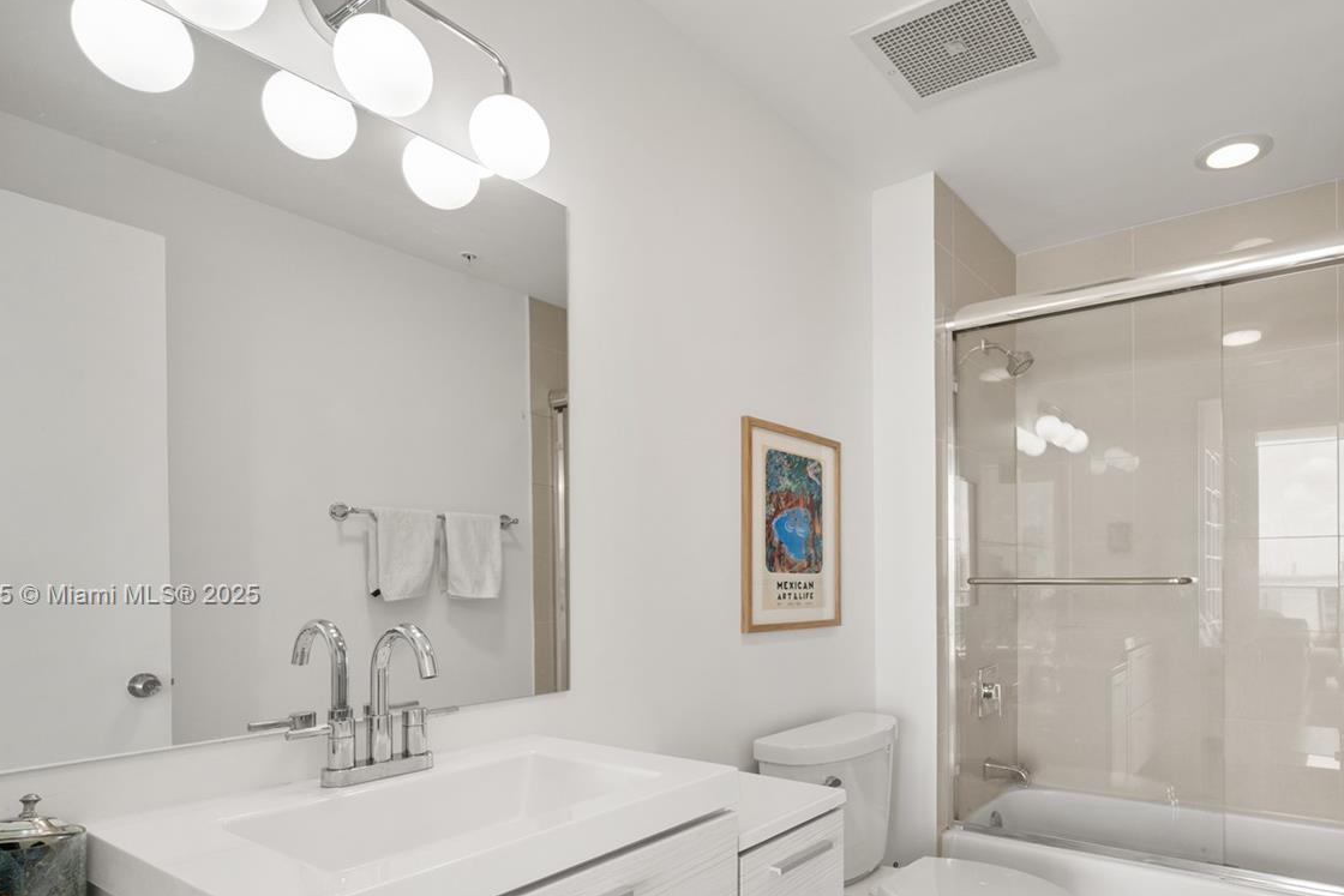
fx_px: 747
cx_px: 835
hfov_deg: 82.5
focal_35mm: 20
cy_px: 596
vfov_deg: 60.5
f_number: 11
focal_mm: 14
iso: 320
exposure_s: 1/3
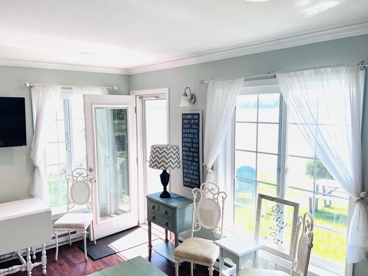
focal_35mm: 29
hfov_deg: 61.6
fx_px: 308
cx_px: 168
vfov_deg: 48.2
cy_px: 143
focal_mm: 5.7
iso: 50
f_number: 1.5
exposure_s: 1/495
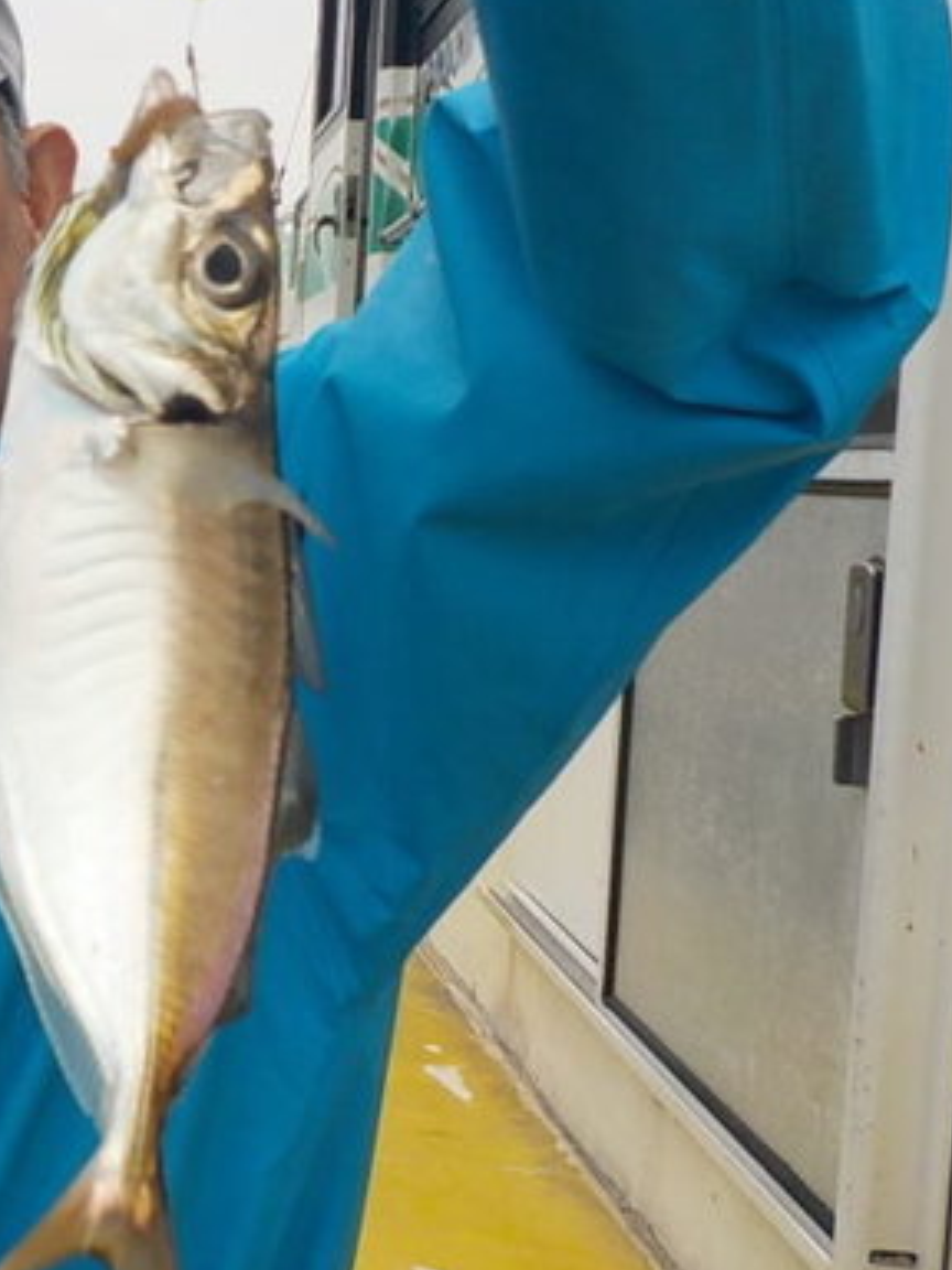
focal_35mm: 50
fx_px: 1833
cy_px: 536
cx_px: 40
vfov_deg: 38.1
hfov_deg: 27.7
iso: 125
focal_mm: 4.1
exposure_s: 1/500
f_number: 3.3
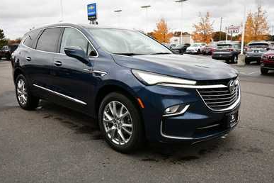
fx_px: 236
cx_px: 133
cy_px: 89
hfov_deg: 60.3
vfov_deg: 42.3
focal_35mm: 31
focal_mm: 20
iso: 720
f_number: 5.6
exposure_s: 1/250
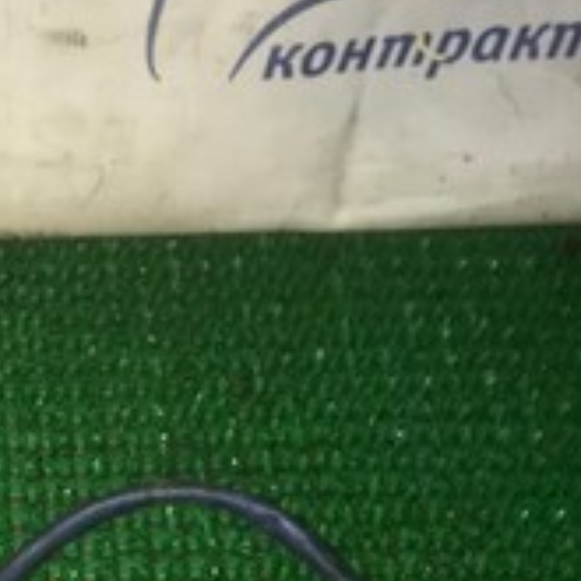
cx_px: -187
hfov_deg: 18.0
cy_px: 754
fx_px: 1709
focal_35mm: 90
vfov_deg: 18.0
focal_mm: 3.99
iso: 25
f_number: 1.8
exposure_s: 1/17
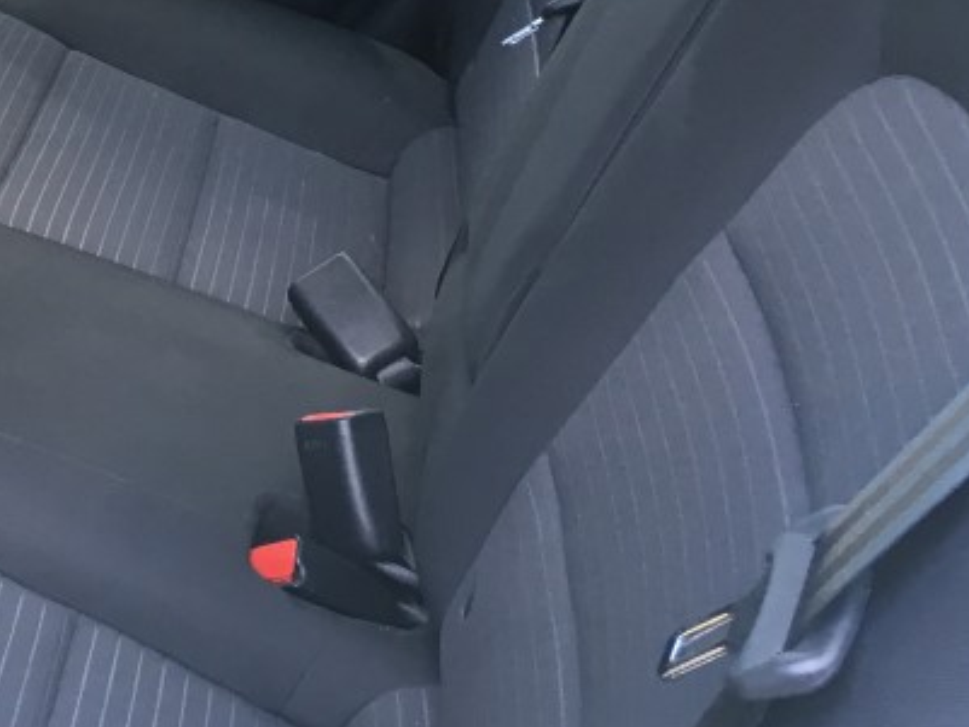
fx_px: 2072
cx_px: -167
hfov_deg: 24.1
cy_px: -123
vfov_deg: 18.9
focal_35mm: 74
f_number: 2.2
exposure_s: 1/30
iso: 25
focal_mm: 4.15
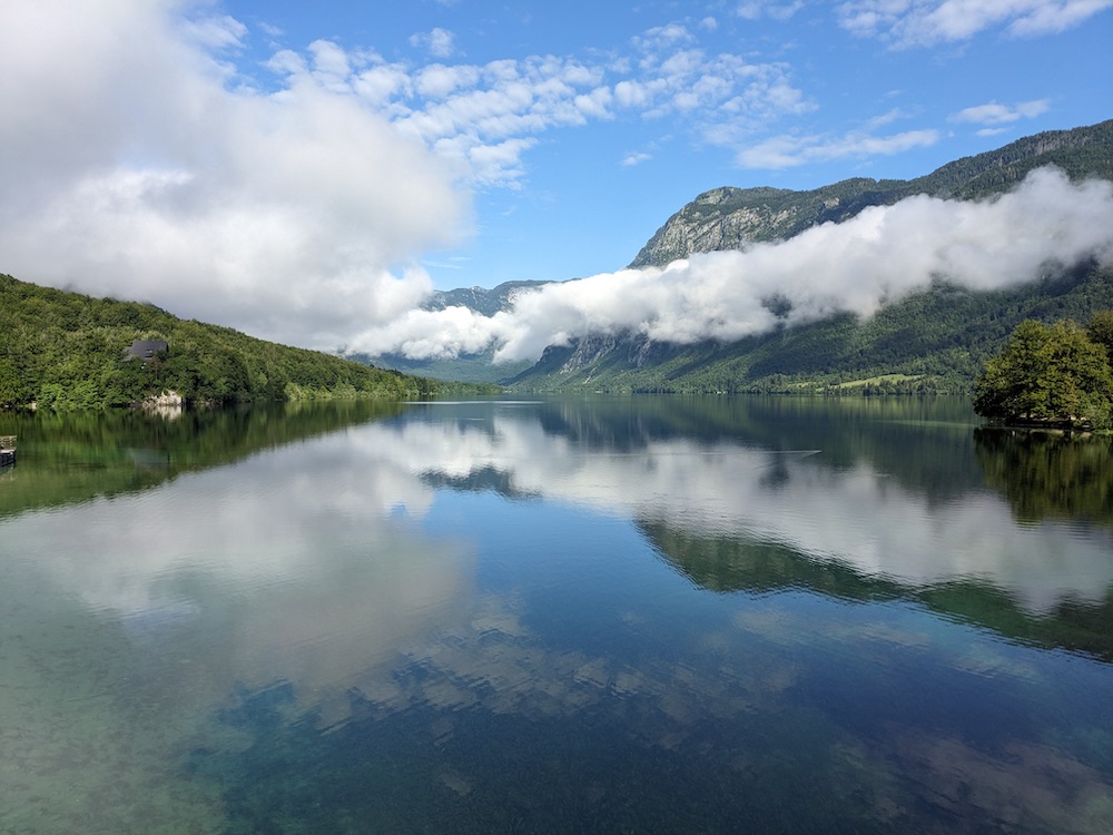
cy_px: 418
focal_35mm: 27
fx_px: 868
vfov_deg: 51.4
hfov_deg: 65.3
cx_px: 556
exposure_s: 1/2933
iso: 62
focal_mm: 4.38
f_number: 1.73
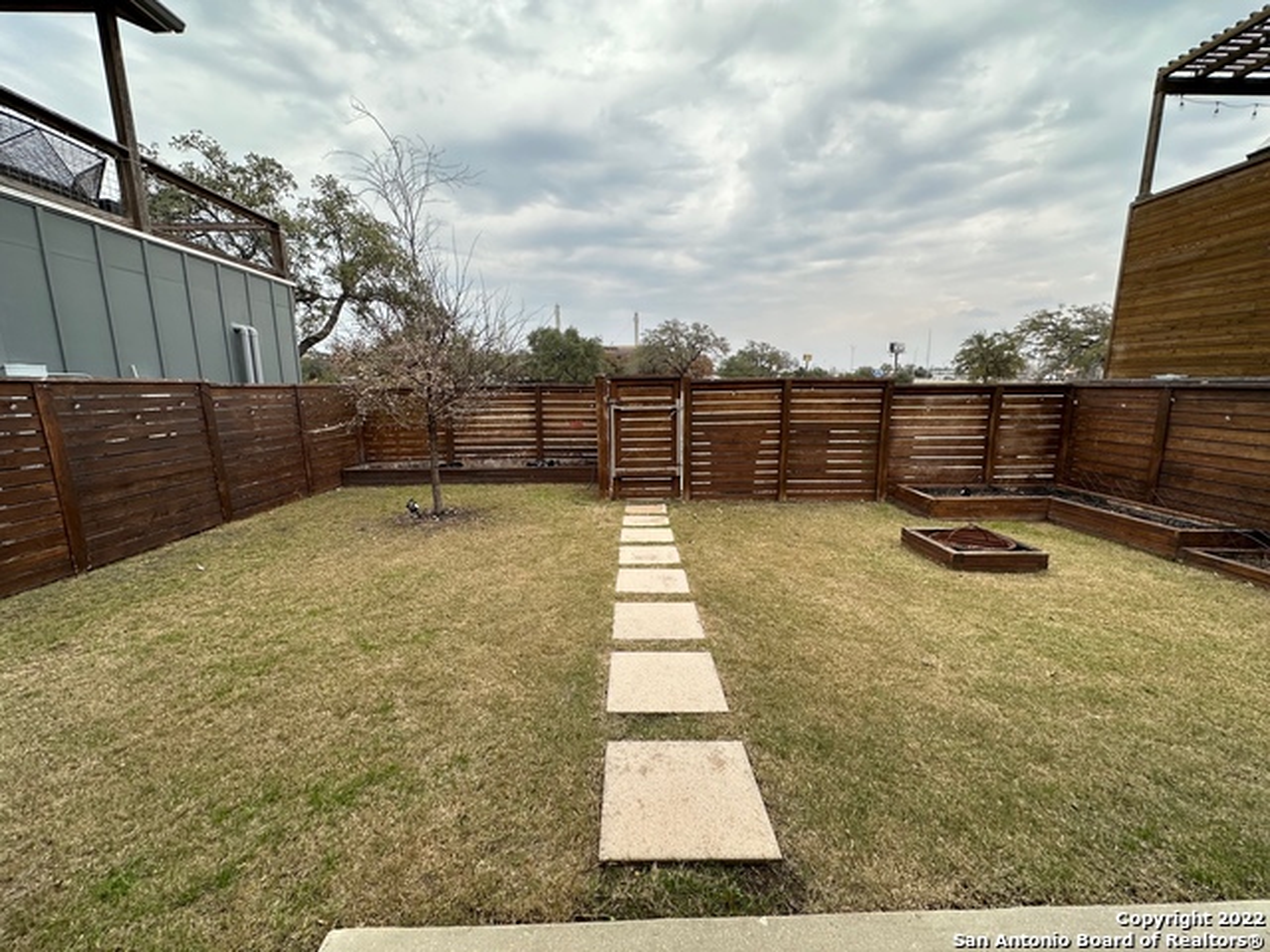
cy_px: 476
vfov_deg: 85.7
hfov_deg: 102.1
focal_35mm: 14
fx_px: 514
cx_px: 635
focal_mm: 2.22
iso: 40
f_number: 2.2
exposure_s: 1/467
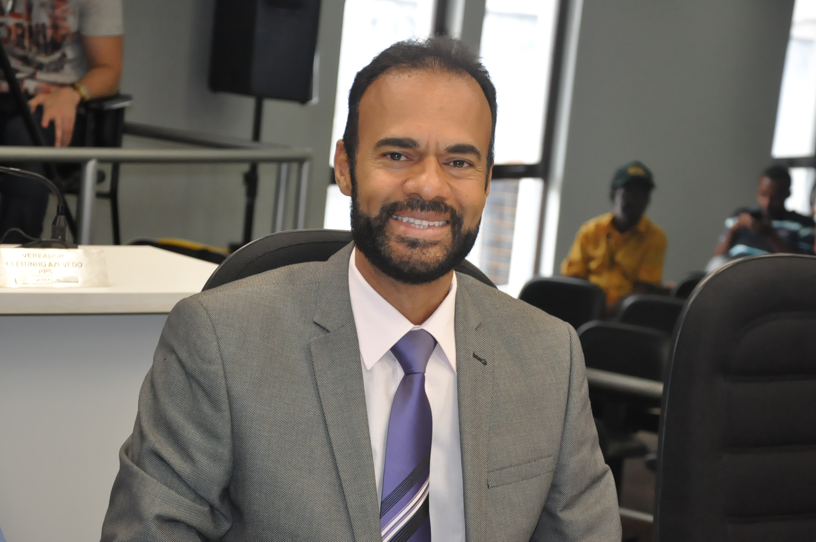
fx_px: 2105
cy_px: 271
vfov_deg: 14.7
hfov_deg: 21.9
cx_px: 408
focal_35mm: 93
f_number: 5.3
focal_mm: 62
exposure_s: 1/160
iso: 2000
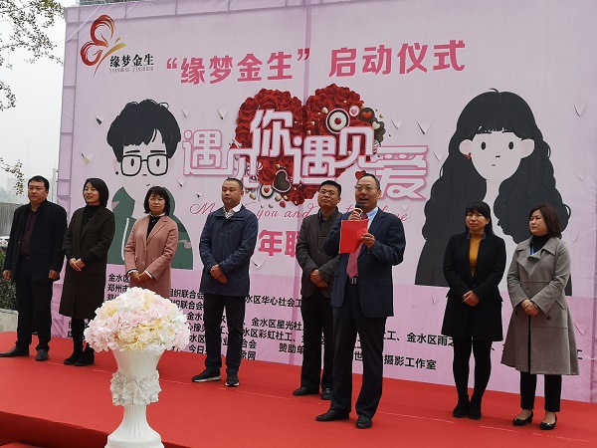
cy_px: 224
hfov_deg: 44.8
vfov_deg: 34.3
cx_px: 298
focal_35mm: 42
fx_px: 724
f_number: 1.8
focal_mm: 3.95
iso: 50
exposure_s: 1/675
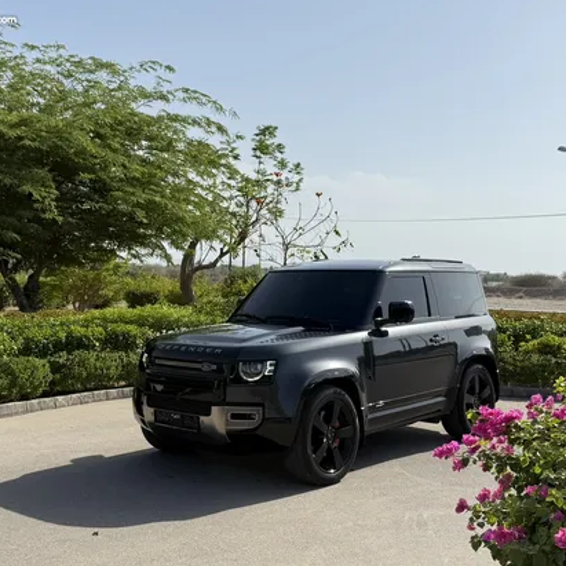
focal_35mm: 33
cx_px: 223
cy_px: 258
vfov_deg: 49.7
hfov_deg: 49.4
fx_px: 610
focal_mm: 6.76
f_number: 1.78
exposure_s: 1/7353
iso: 80
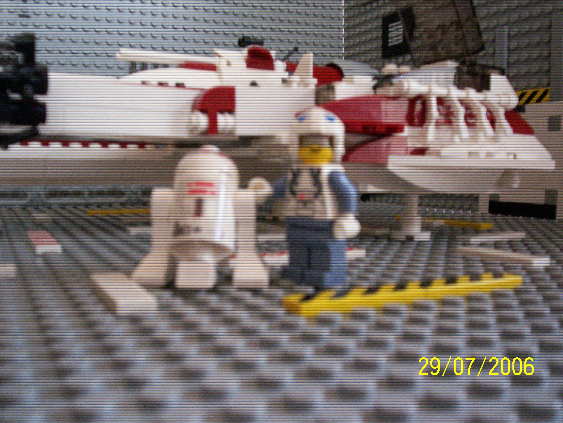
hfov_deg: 51.4
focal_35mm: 36
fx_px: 586
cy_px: 212
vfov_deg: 39.7
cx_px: 282
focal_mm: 5.9
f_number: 4.5
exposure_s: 1/32
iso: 265
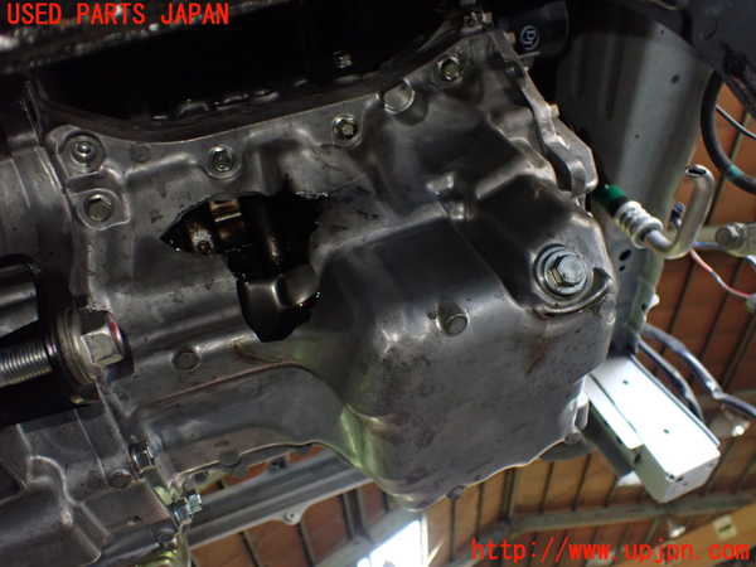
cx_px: 378
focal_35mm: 30
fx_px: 655
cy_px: 284
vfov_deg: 46.8
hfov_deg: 60.0
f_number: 2.3
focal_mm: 5.4
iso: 800
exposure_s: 1/100
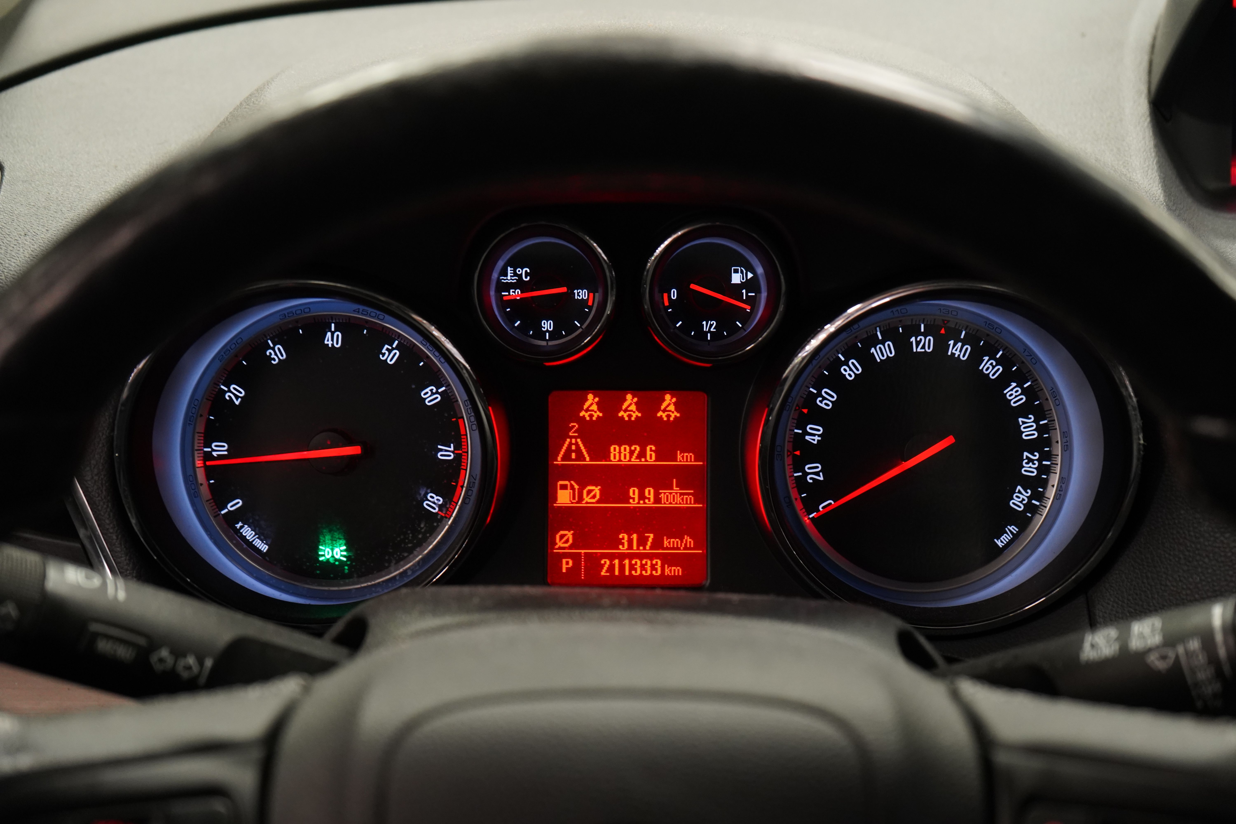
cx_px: 618
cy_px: 412
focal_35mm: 52
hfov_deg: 38.2
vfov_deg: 26.0
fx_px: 1785
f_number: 5
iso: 3200
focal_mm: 52
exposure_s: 1/20
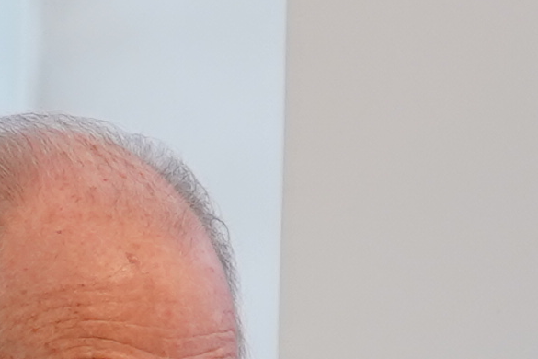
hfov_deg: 6.6
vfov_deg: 4.5
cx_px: -498
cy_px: 763
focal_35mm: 303
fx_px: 4528
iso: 500
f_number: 5
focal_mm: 30
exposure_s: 1/100
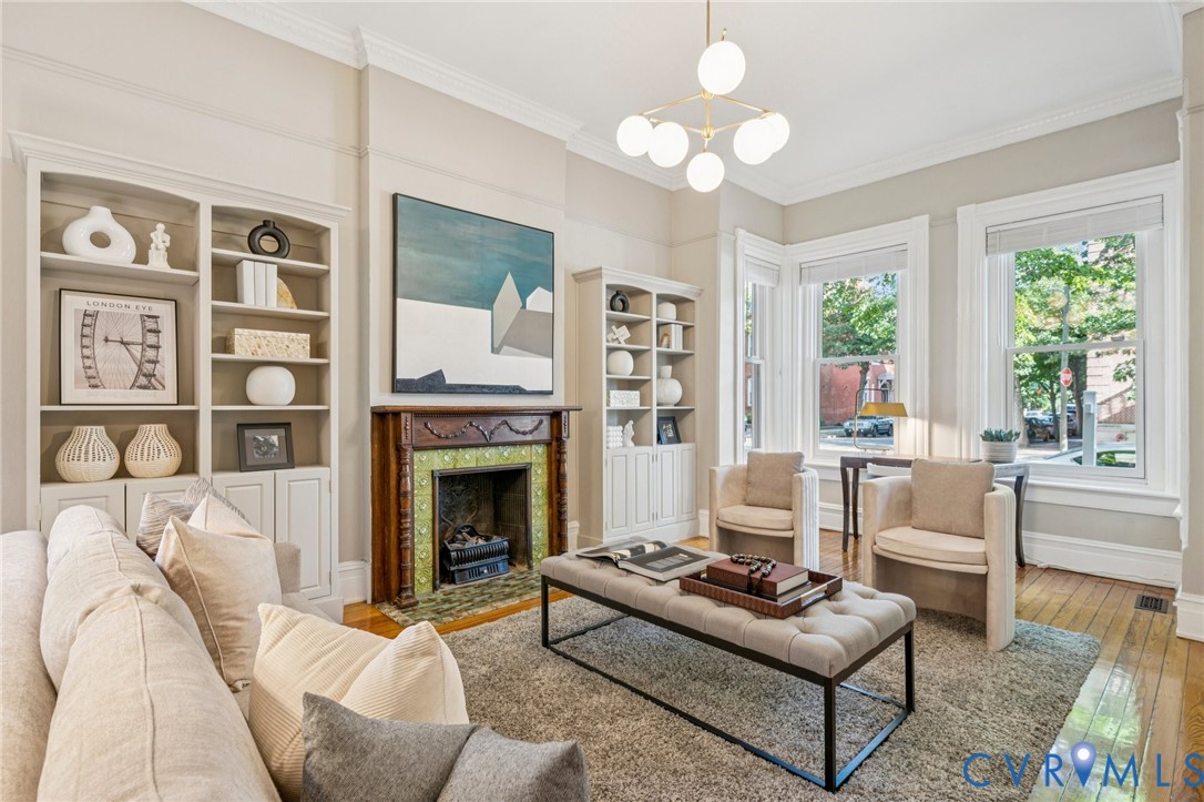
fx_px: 535
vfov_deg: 73.7
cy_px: 401
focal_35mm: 16
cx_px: 602
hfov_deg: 96.8
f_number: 8
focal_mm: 16
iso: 160
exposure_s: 1/2.5
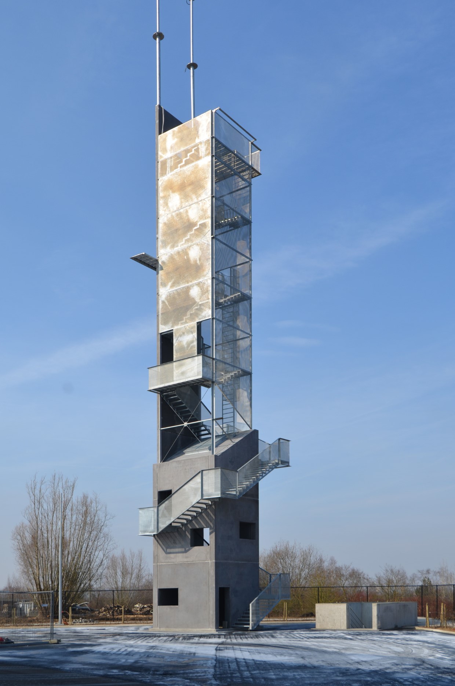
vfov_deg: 53.2
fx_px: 685
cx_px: 228
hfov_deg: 36.7
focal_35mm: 36
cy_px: 343
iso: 100
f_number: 8
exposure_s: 1/250
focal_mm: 24
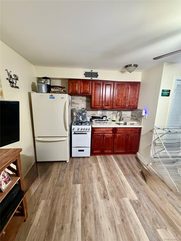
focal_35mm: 14
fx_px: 98
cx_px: 90
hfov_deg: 85.7
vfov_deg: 102.1
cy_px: 120
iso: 500
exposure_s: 1/60
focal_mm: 2.22
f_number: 2.2
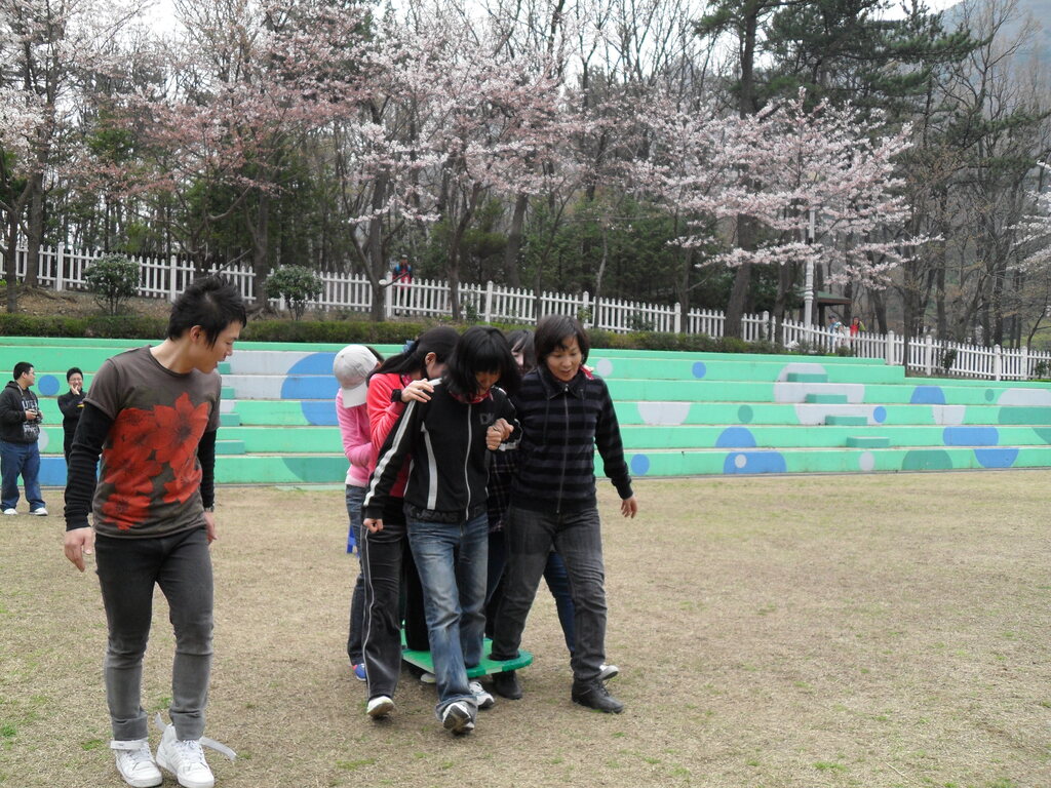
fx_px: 1063
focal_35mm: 35
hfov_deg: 52.6
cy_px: 394
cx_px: 526
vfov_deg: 40.7
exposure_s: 1/500
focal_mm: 6.2
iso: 100
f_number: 2.8
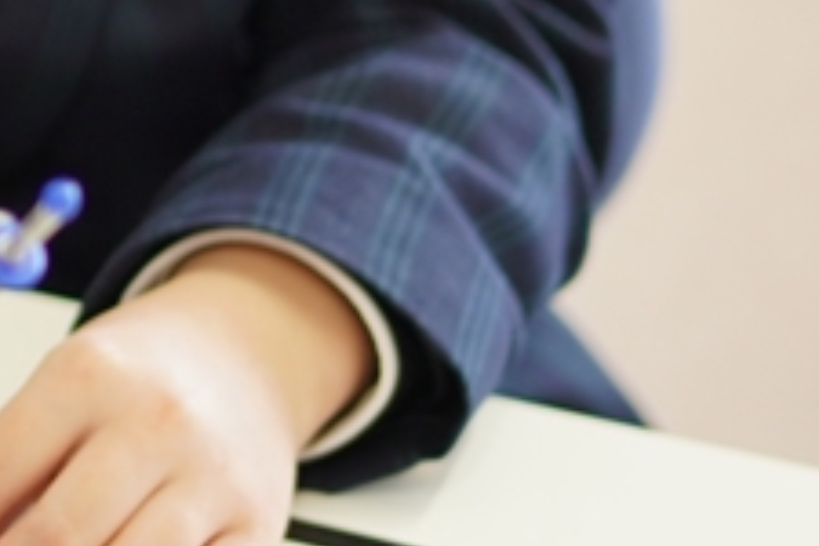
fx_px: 5420
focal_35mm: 238
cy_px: -171
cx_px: -633
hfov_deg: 8.3
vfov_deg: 5.7
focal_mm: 35
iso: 160
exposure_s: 1/125
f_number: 1.8
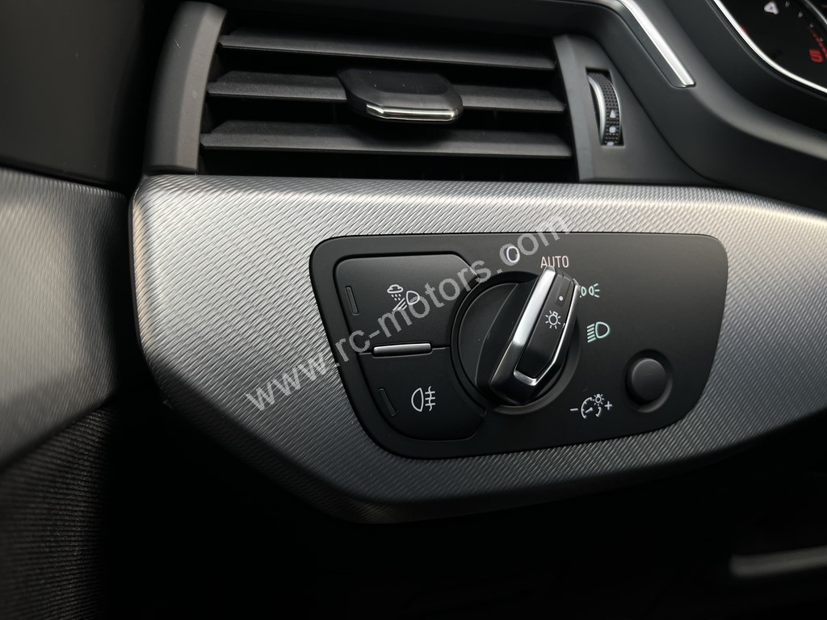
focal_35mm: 26
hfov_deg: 67.3
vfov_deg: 53.1
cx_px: 414
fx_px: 621
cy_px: 310
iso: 64
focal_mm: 5.1
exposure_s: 1/122
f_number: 1.6
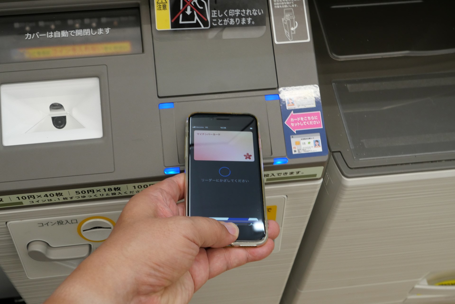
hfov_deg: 41.9
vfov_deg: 28.6
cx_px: 228
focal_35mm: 47
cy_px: 152
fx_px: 594
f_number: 6.3
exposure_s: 1/40
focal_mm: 23
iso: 640
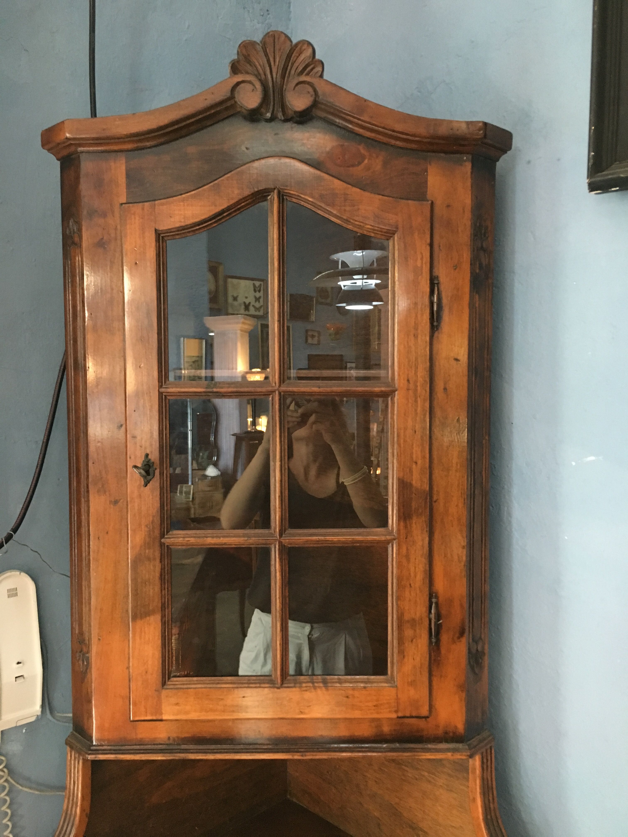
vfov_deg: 61.7
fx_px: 701
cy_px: 418
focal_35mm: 29
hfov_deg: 48.2
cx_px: 314
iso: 400
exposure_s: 1/17
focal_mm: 4.15
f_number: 2.2
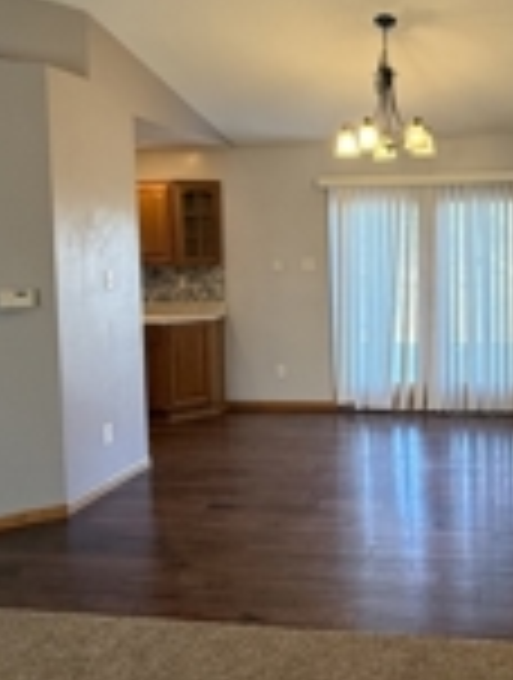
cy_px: 293
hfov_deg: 37.3
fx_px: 728
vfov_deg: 49.9
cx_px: 418
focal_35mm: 37
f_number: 2.2
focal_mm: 2.22
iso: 200
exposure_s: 1/120
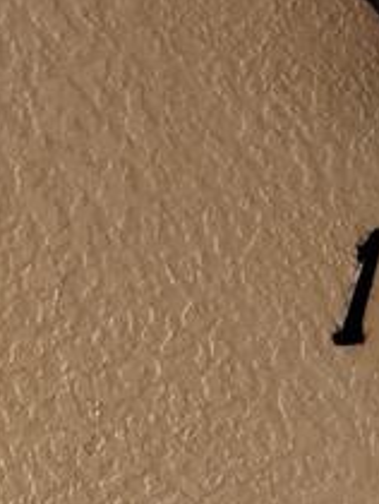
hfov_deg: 8.4
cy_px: 552
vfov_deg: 12.1
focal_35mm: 160
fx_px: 2331
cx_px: 977
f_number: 1.8
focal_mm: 4.26
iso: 678
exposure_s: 1/120
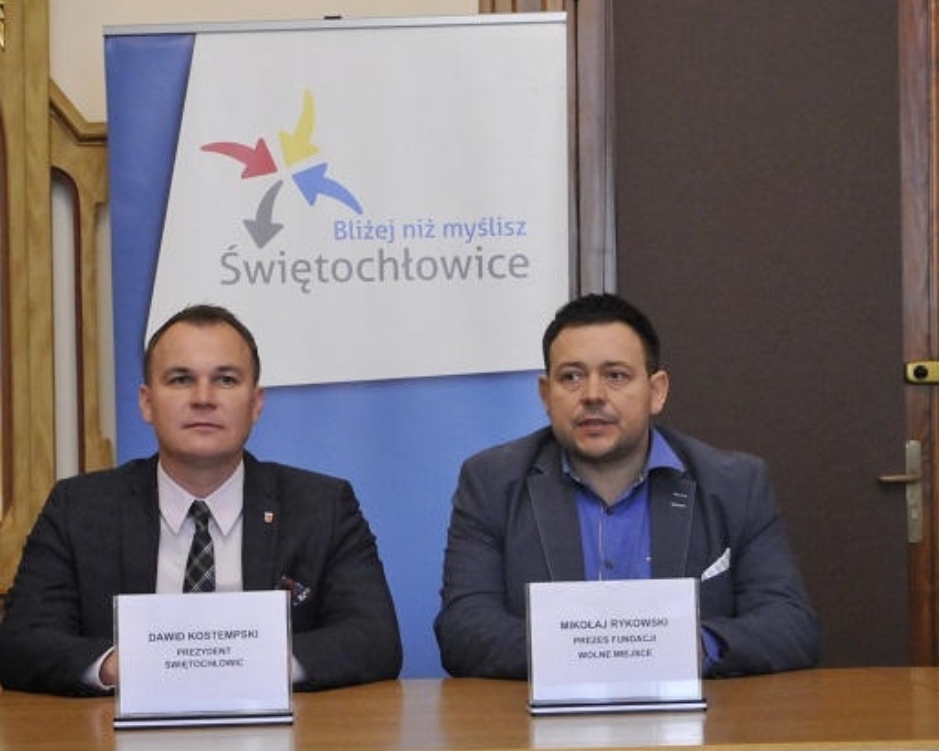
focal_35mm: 93
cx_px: 431
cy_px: 426
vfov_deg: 16.5
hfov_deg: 20.6
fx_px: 2584
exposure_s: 1/30
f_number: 4.2
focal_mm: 34
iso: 1600
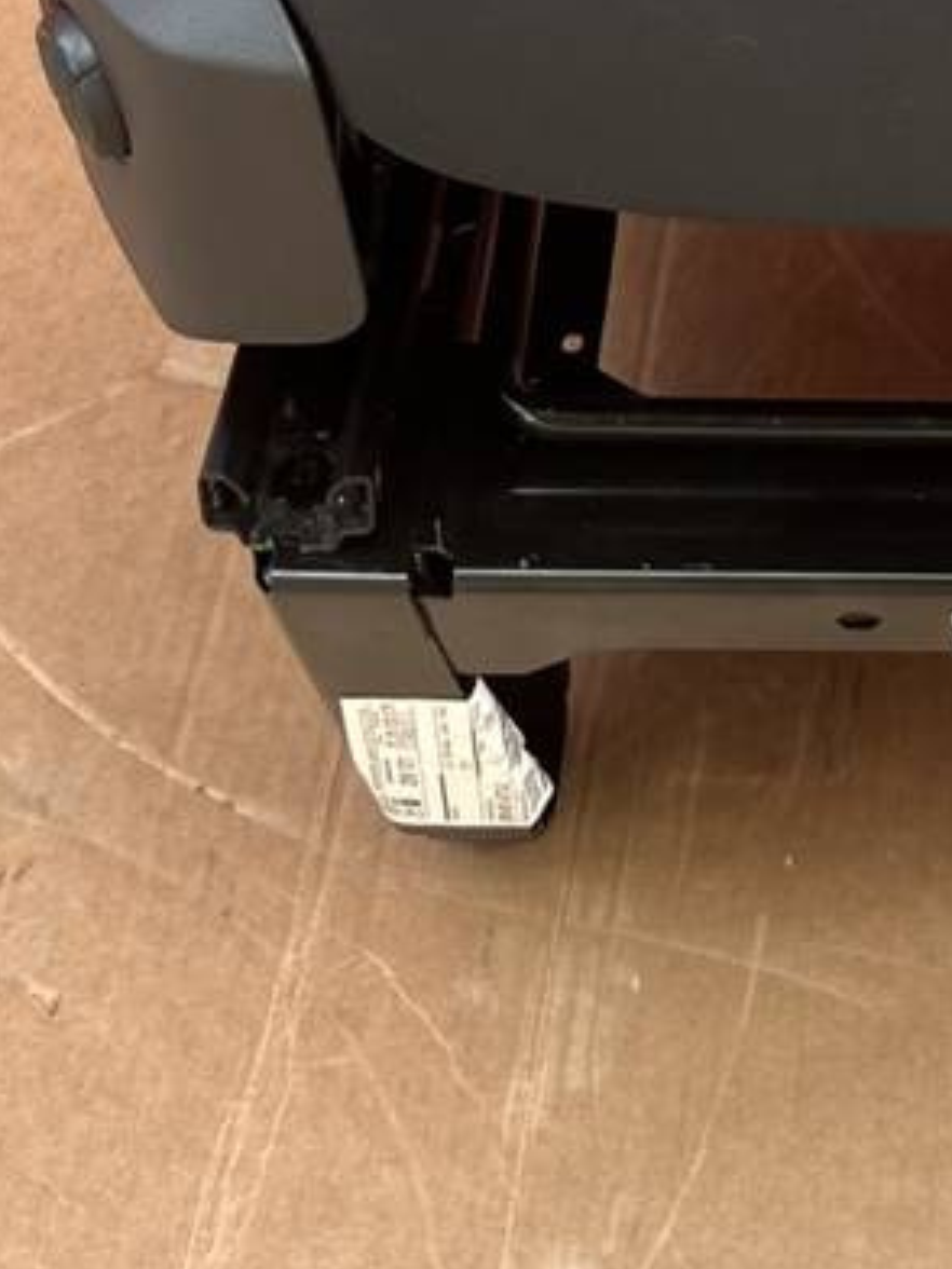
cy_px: -1259
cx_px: 1043
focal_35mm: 106
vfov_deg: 15.1
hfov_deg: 13.7
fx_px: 3887
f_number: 1.6
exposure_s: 1/141
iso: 32
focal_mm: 5.1
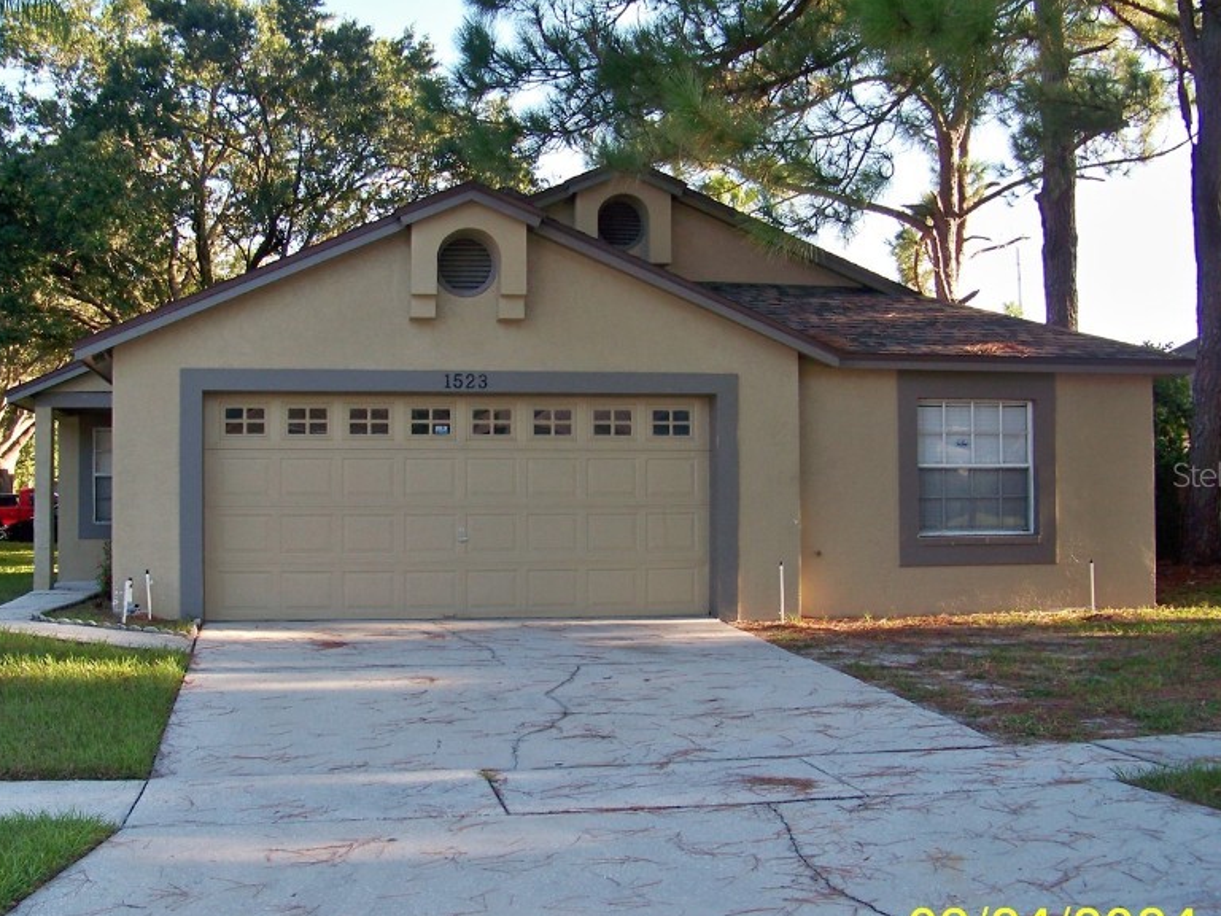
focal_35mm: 44
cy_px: 474
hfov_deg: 42.8
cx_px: 509
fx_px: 1552
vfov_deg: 32.9
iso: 64
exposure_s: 1/160
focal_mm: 5.85
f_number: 2.8
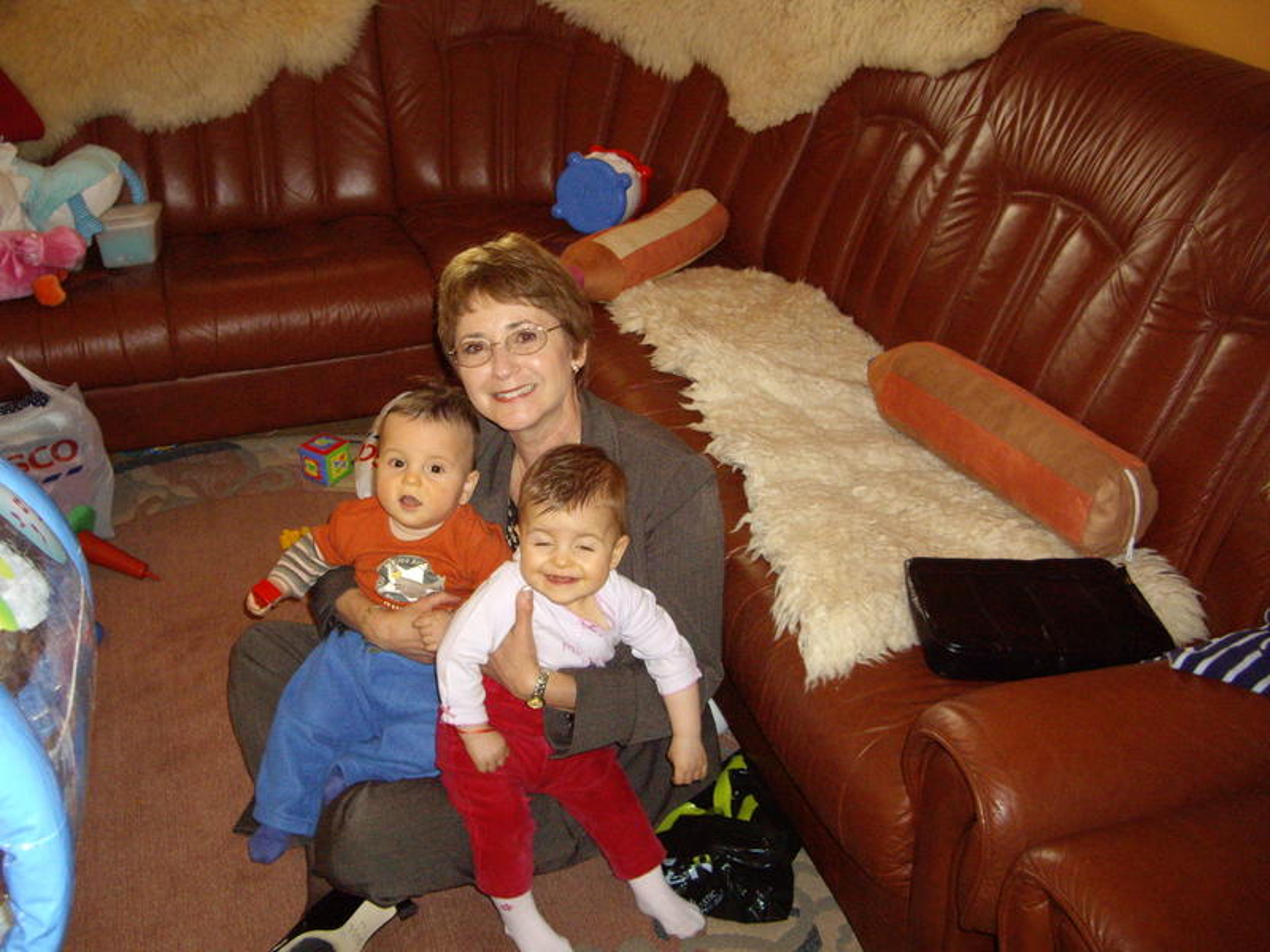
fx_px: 1394
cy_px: 476
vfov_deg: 37.7
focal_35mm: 38
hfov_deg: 49.0
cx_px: 635
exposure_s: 1/40
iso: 400
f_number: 2.8
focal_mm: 7.9
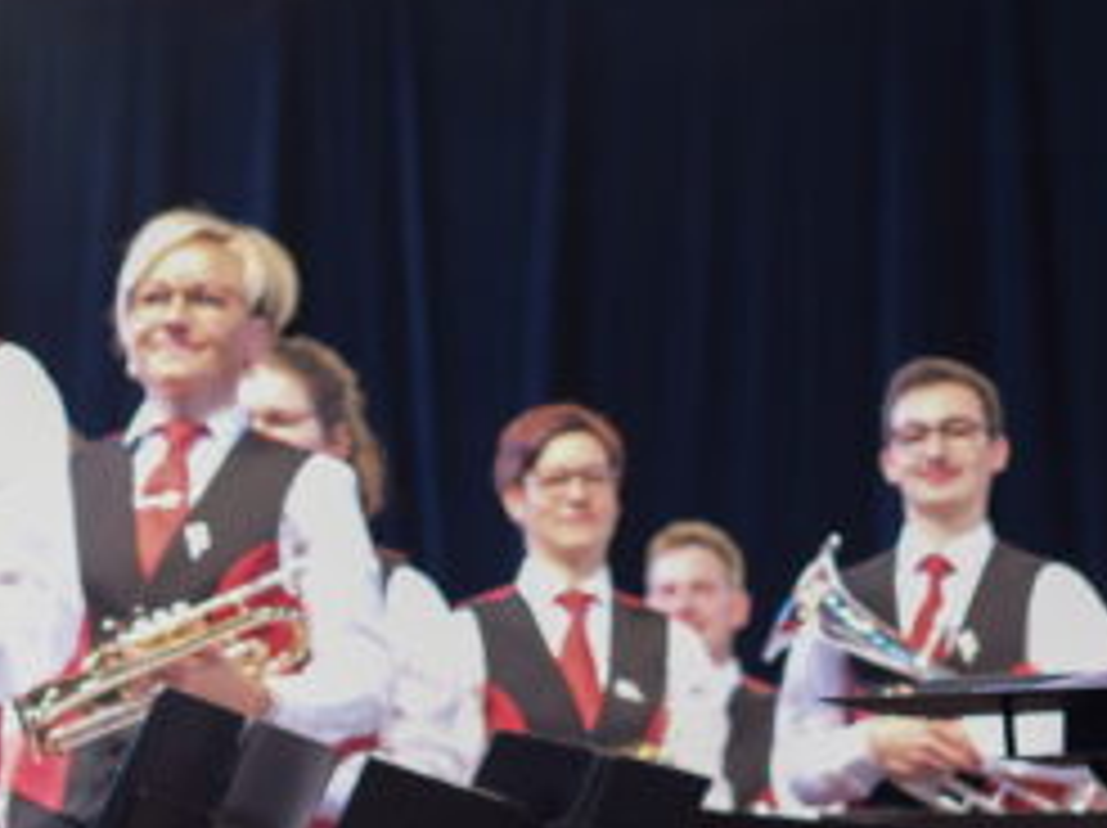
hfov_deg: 15.3
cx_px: 1094
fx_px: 4057
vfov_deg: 11.7
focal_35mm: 127
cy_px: 405
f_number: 2.8
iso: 1000
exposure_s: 1/125
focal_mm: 50
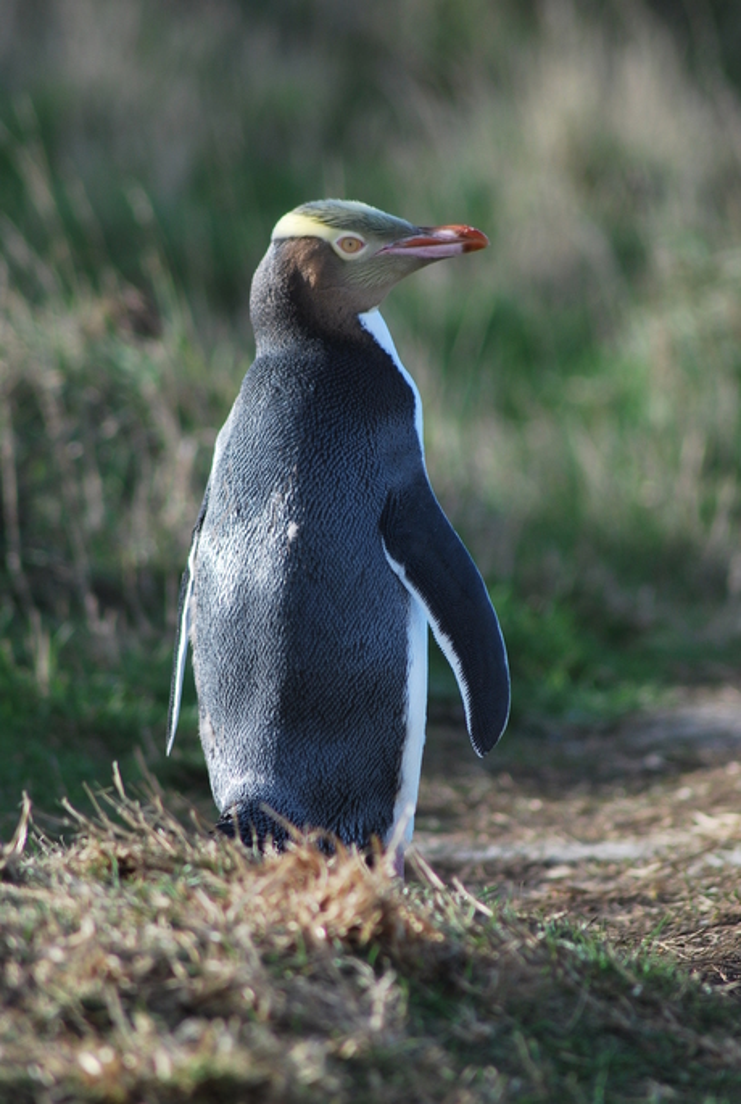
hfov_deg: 3.1
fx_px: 13823
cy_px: 552
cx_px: 370
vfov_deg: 4.6
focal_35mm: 450
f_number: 5.6
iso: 200
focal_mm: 300
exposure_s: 1/500
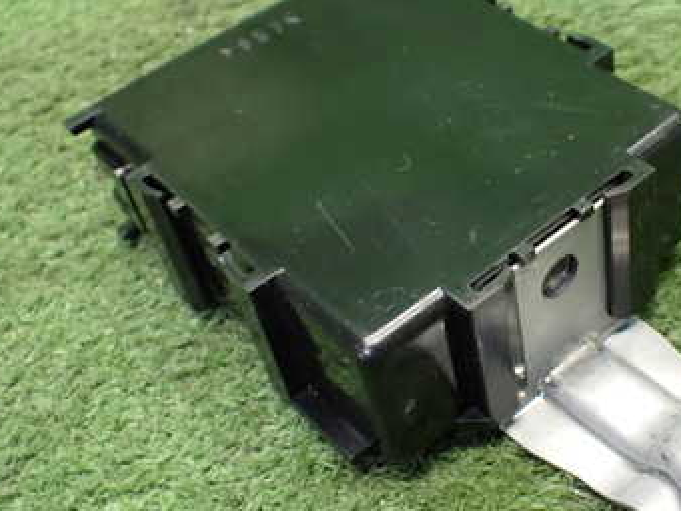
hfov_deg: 35.7
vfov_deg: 27.5
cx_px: 475
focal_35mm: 53
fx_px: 1043
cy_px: 257
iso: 800
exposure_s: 1/60
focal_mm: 5.4
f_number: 2.3
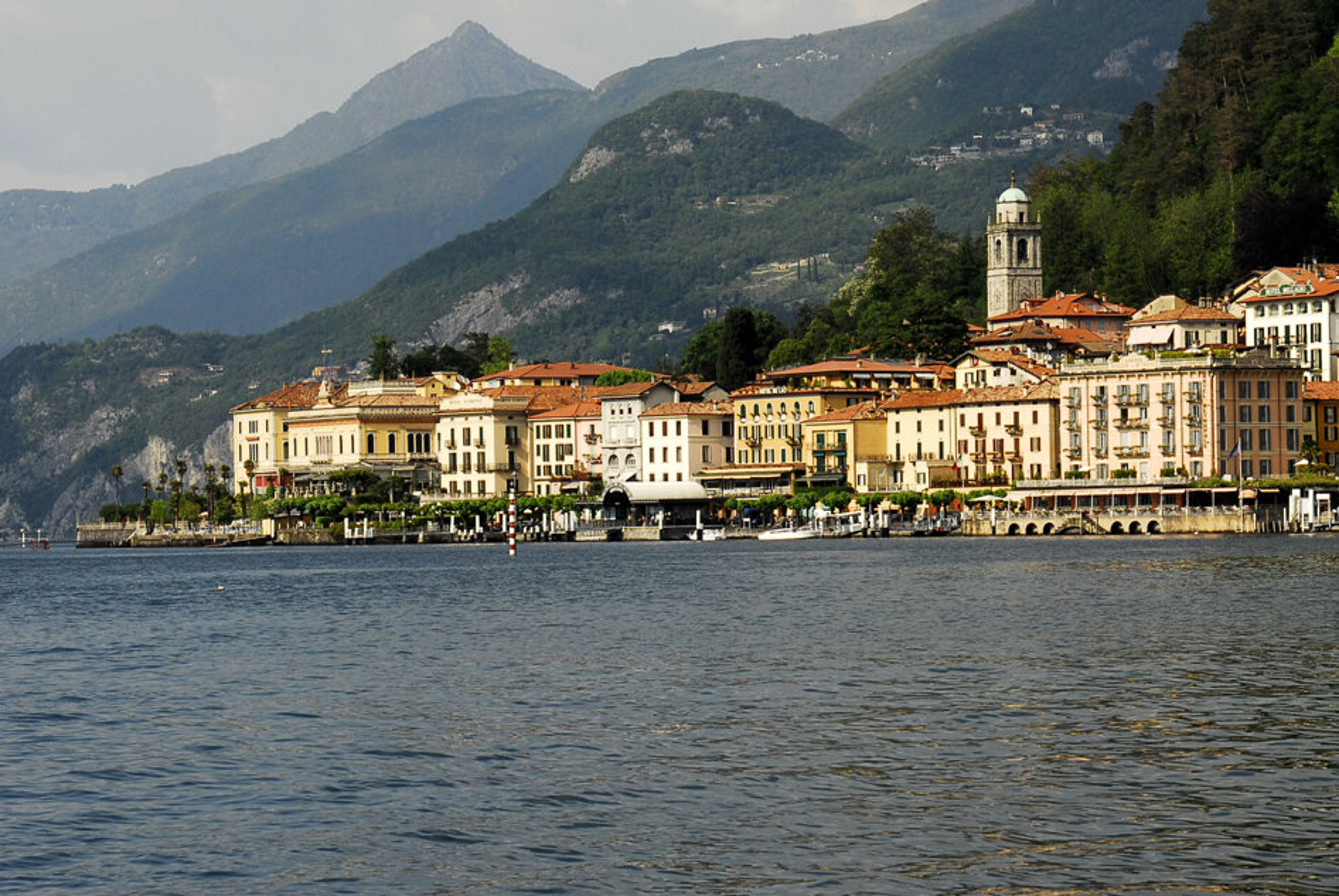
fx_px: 4747
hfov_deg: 16.1
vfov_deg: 10.8
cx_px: 670
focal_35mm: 128
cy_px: 448
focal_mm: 85
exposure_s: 1/640
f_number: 11
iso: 400
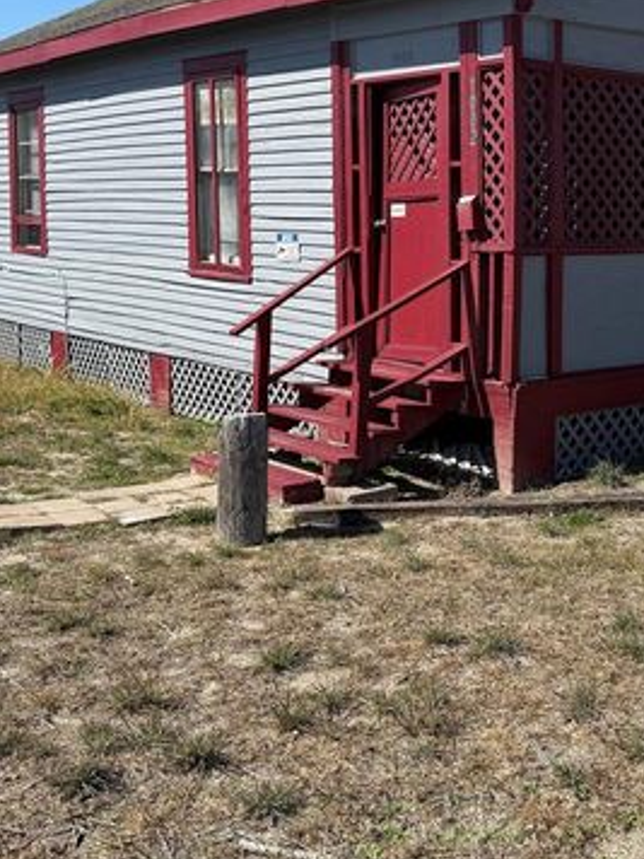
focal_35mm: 45
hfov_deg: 31.6
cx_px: 485
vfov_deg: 41.5
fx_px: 1116
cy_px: 286
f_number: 1.78
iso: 80
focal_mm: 6.76
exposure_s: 1/4167
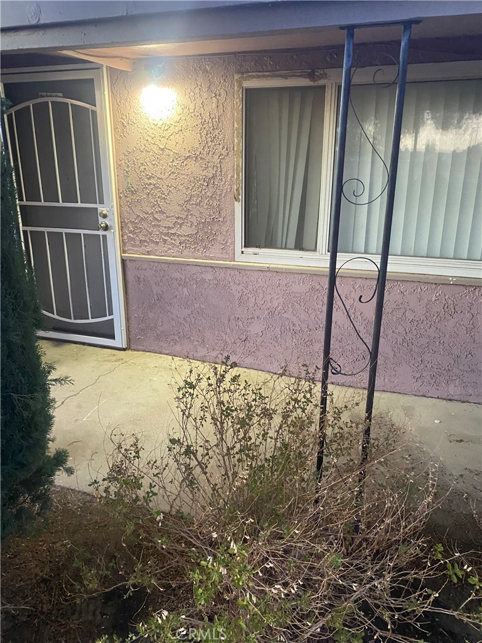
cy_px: 322
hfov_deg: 53.1
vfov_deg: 67.3
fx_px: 483
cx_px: 241
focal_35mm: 26
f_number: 1.8
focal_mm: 4.25
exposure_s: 1/40
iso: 500
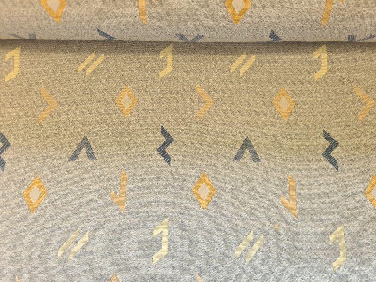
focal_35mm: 26
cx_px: 188
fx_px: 282
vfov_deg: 53.1
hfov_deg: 67.3
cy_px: 141
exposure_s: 1/100
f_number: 1.8
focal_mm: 5.4
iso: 80
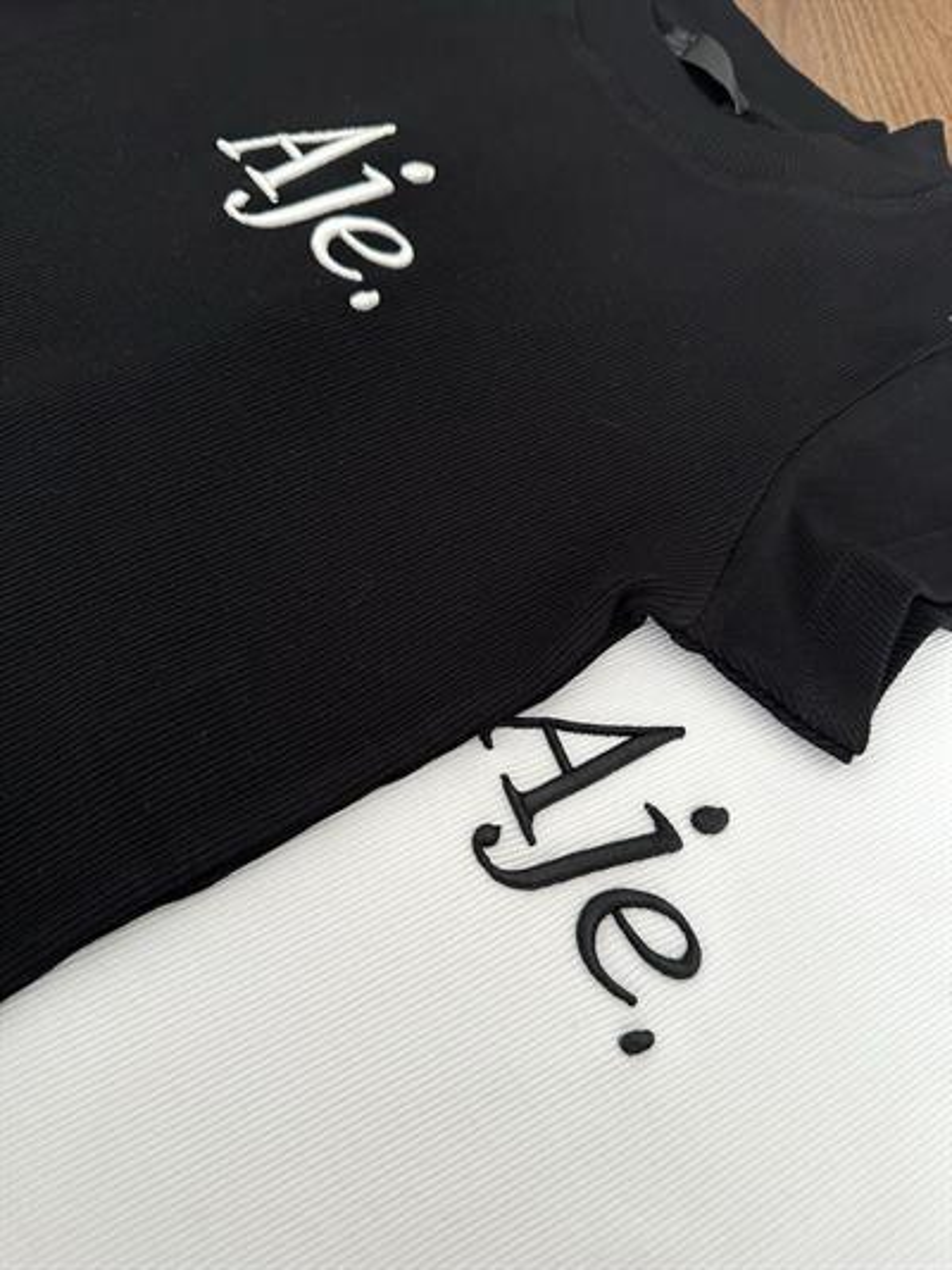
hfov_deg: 56.8
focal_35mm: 24
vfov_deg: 71.6
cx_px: 476
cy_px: 635
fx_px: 880
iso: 250
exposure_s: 1/119
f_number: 1.78
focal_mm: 6.86
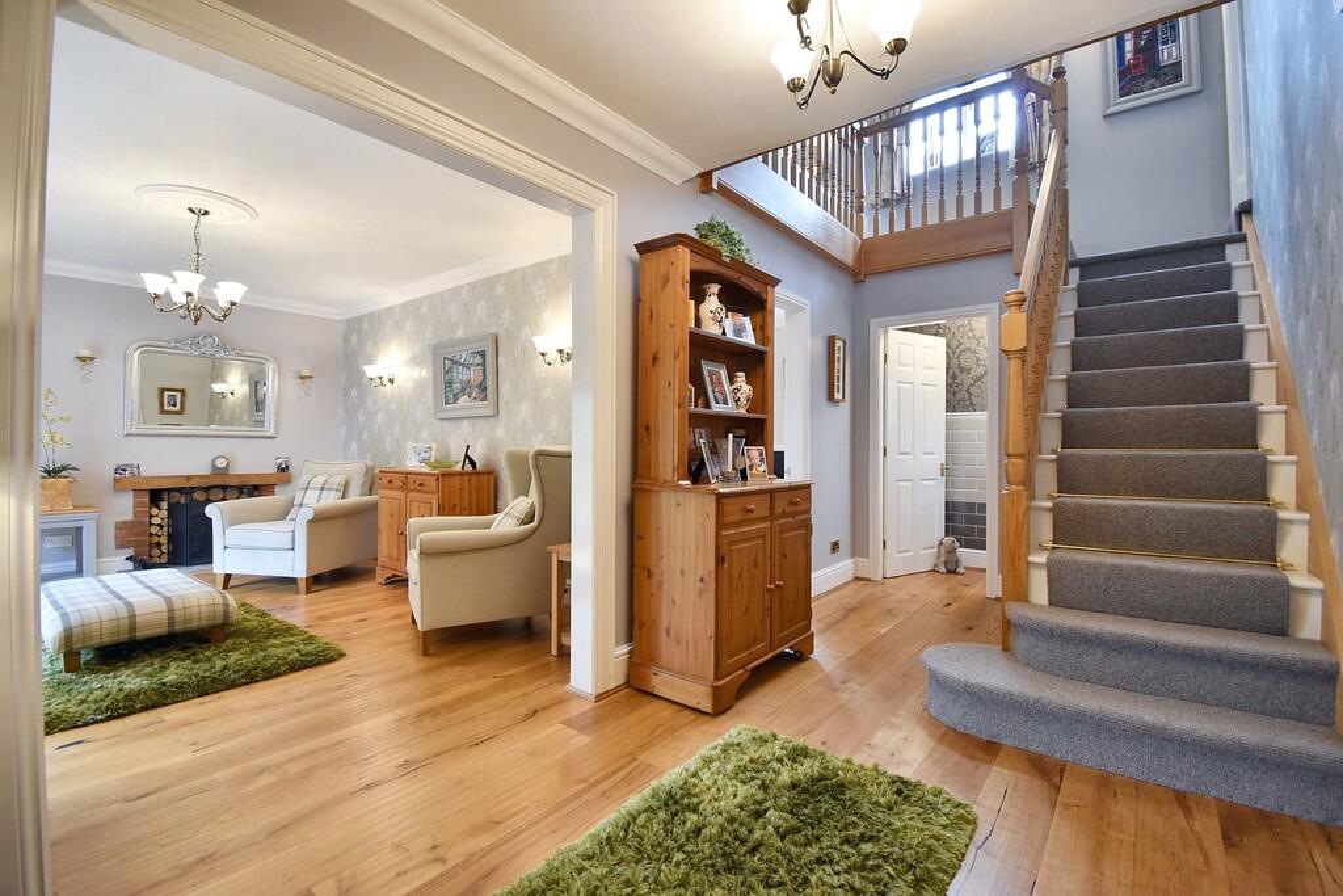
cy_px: 448
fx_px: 560
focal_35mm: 15
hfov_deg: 100.4
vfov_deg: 77.3
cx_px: 672
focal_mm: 10
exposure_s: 1/15
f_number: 4.5
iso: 200
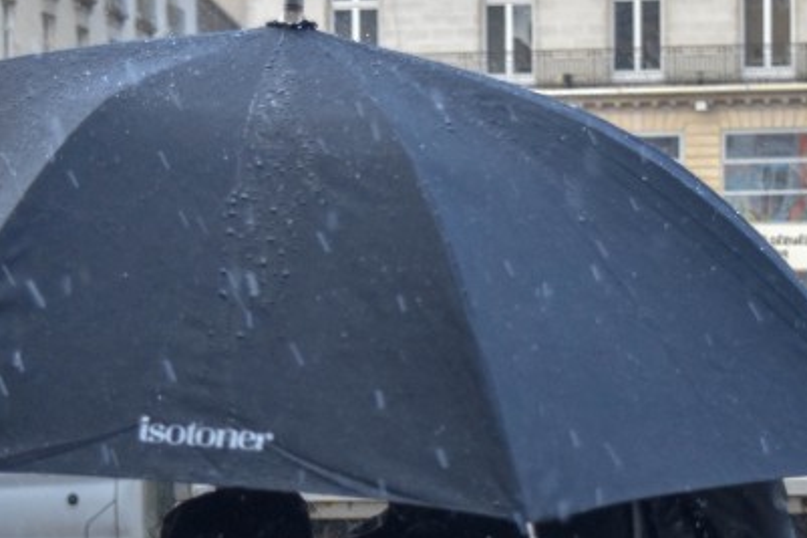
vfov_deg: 10.9
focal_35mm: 125
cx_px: 394
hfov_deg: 16.4
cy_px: 433
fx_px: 2809
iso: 800
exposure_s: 1/640
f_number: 4.2
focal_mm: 31
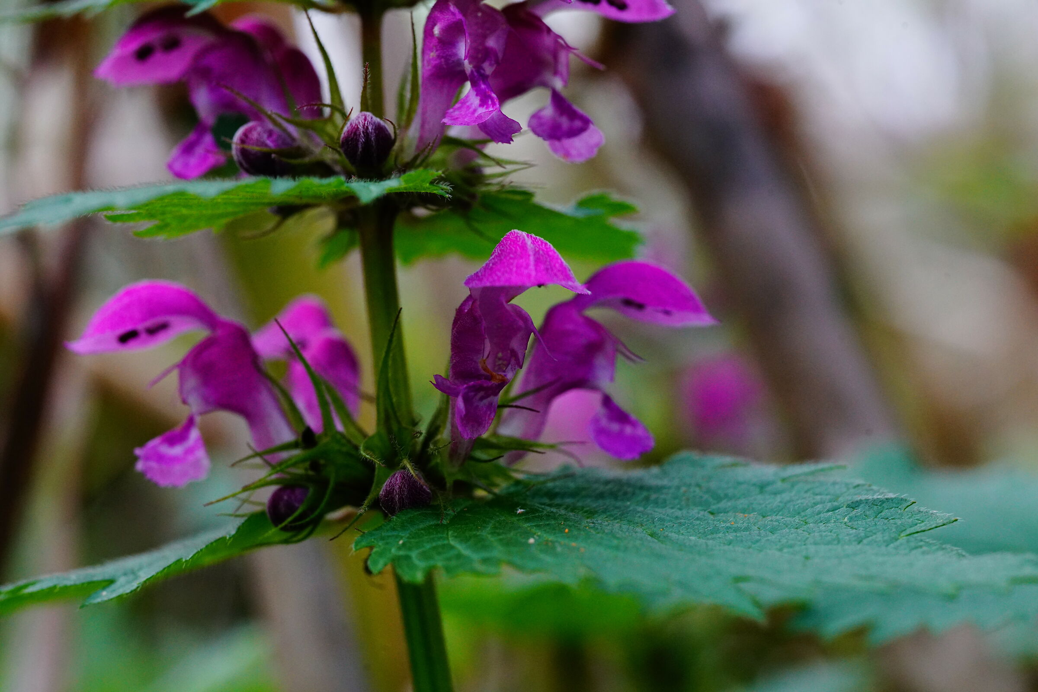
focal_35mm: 70
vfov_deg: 19.5
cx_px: 519
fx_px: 2019
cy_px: 346
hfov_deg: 28.8
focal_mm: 70
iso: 3200
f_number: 9
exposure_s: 1/160
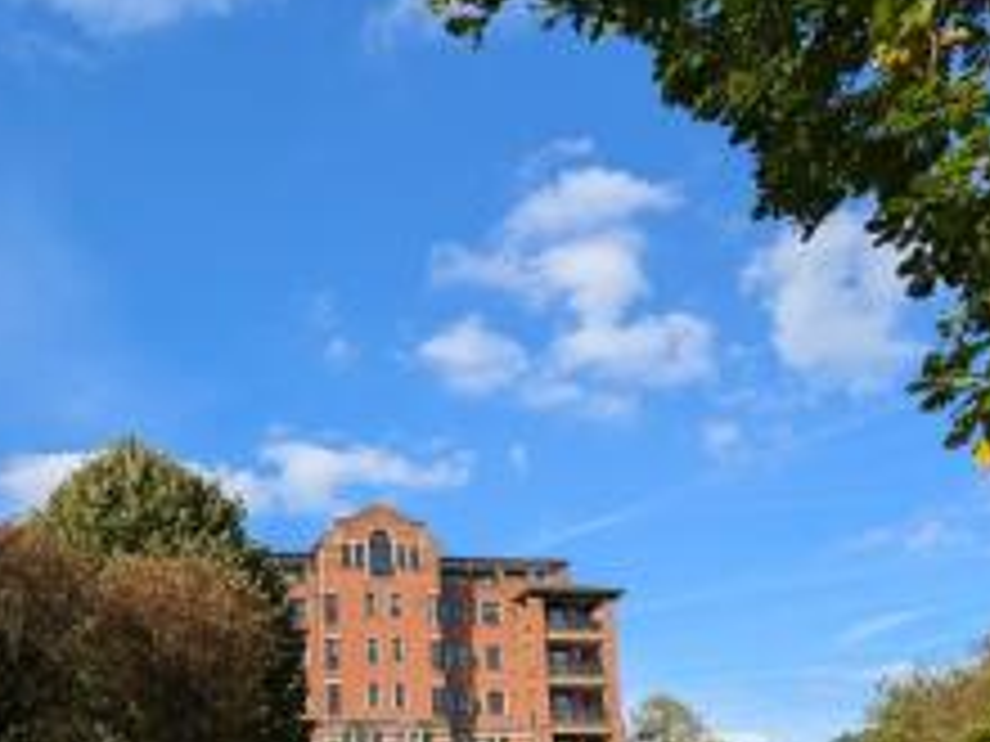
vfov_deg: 29.9
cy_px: 695
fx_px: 1316
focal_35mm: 46
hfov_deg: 39.9
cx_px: 227
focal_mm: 6.81
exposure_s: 1/1433
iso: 48
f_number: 1.85
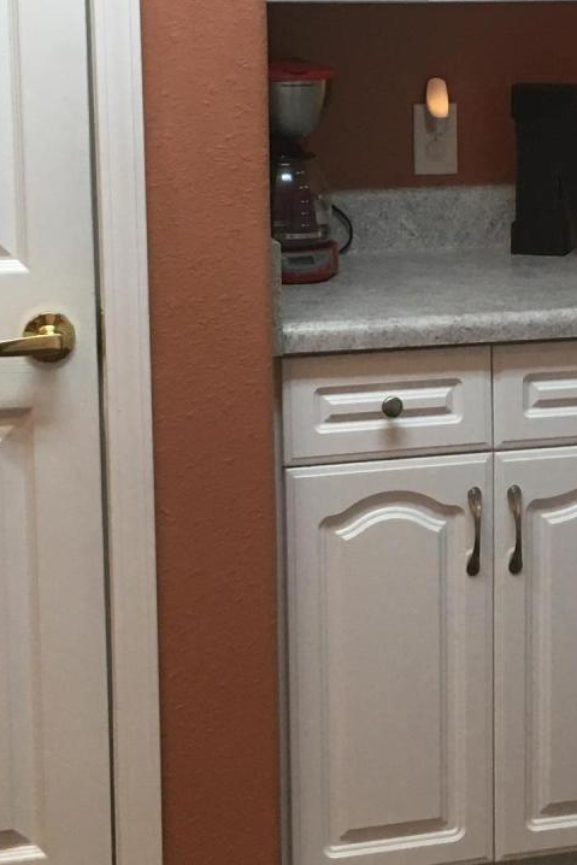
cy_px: 335
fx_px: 2018
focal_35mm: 84
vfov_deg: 24.1
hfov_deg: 16.0
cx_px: 540
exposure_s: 1/30
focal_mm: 4.15
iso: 40
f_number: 2.2
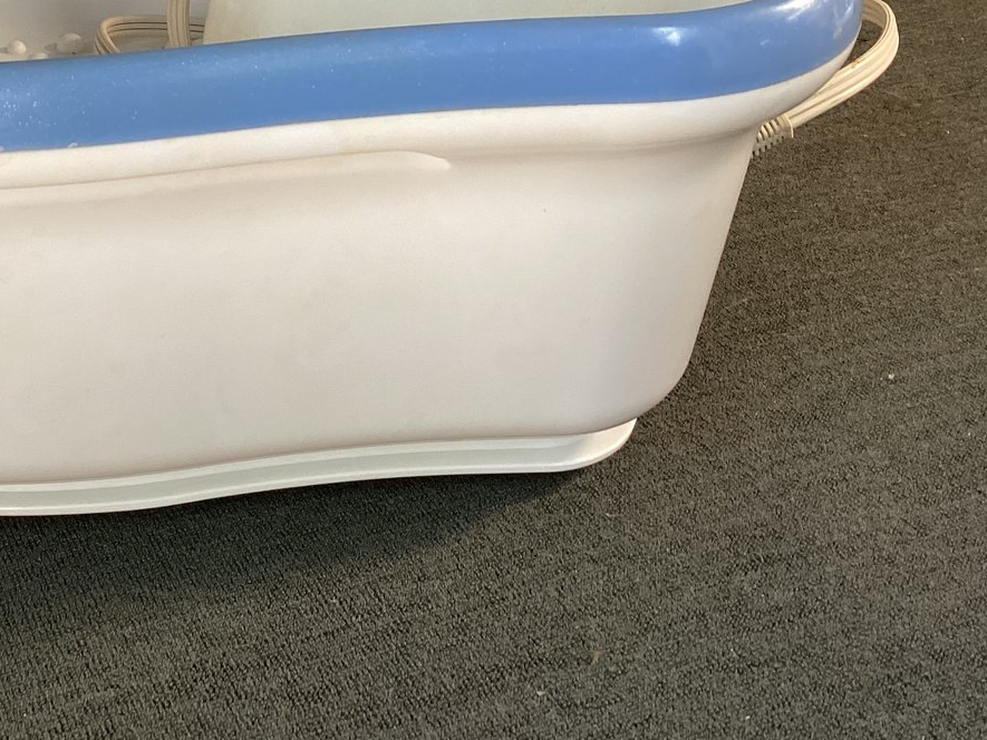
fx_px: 1511
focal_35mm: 53
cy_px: 213
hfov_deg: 34.8
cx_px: 171
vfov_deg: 27.3
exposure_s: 1/60
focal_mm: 3.3
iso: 80
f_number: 2.4
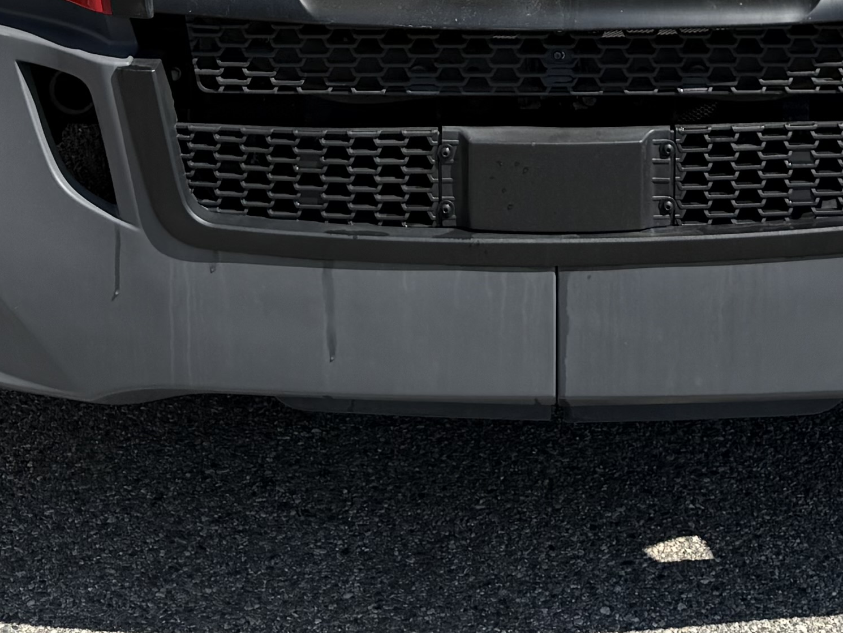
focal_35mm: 92
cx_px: 561
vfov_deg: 13.9
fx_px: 2241
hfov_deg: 21.2
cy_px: -572
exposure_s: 1/4405
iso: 80
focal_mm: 6.76
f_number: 1.78
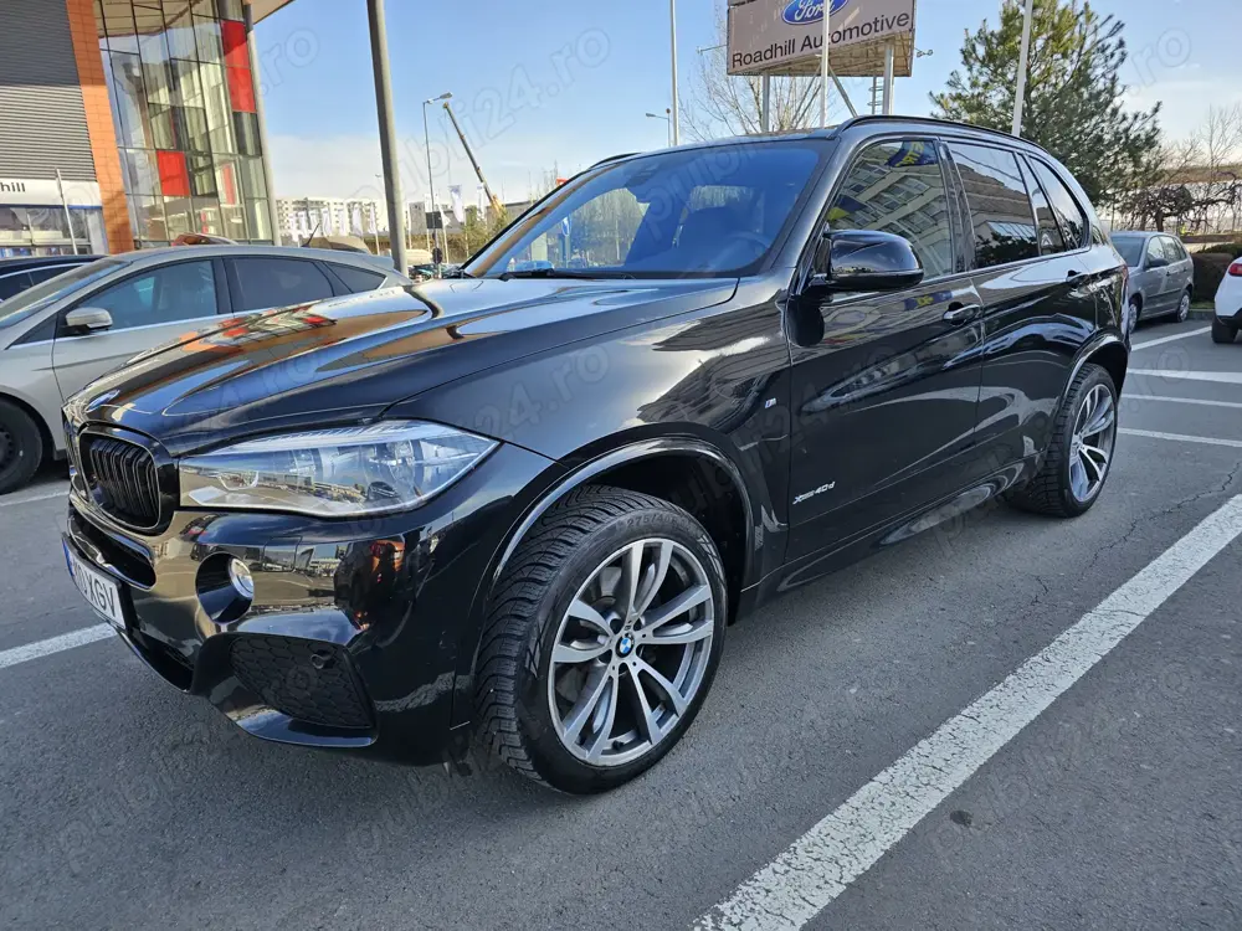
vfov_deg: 58.9
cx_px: 621
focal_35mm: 23
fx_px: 825
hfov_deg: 73.9
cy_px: 466
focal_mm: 6.3
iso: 10
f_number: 1.7
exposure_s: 1/224
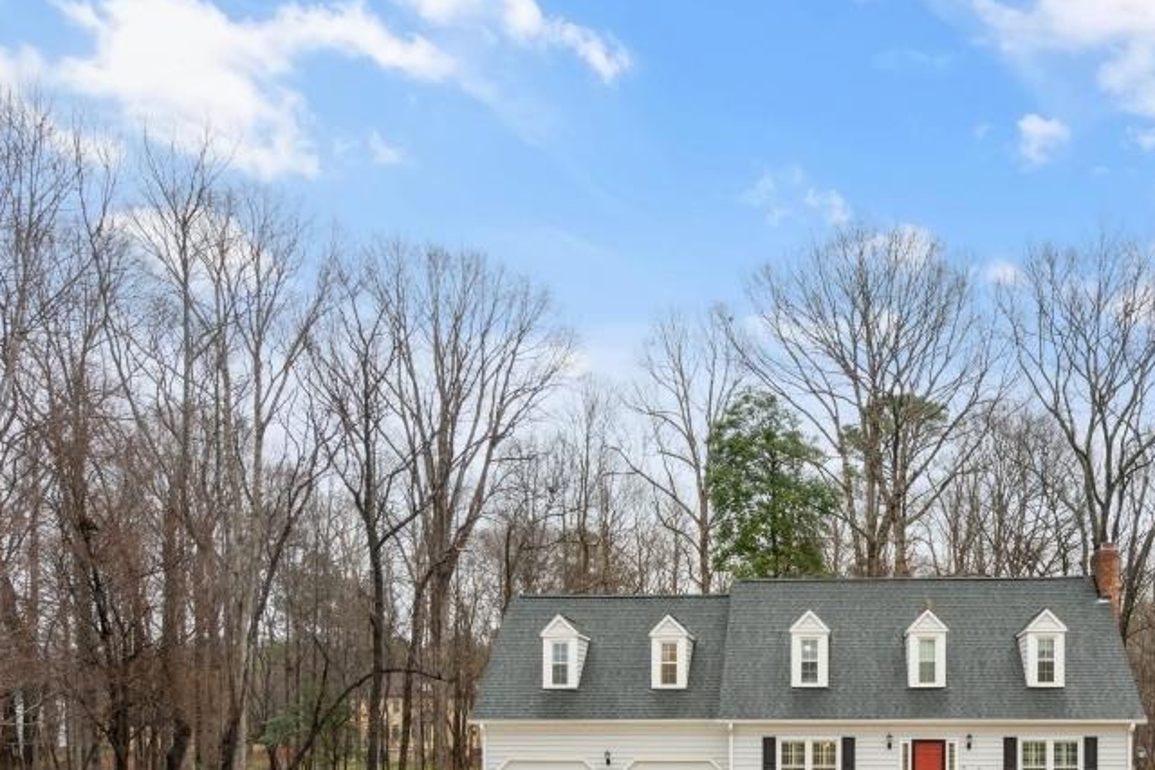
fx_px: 1027
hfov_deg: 57.1
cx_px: 792
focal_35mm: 32
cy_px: 737
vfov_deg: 37.5
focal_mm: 16
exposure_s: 1/125
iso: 800
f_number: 11
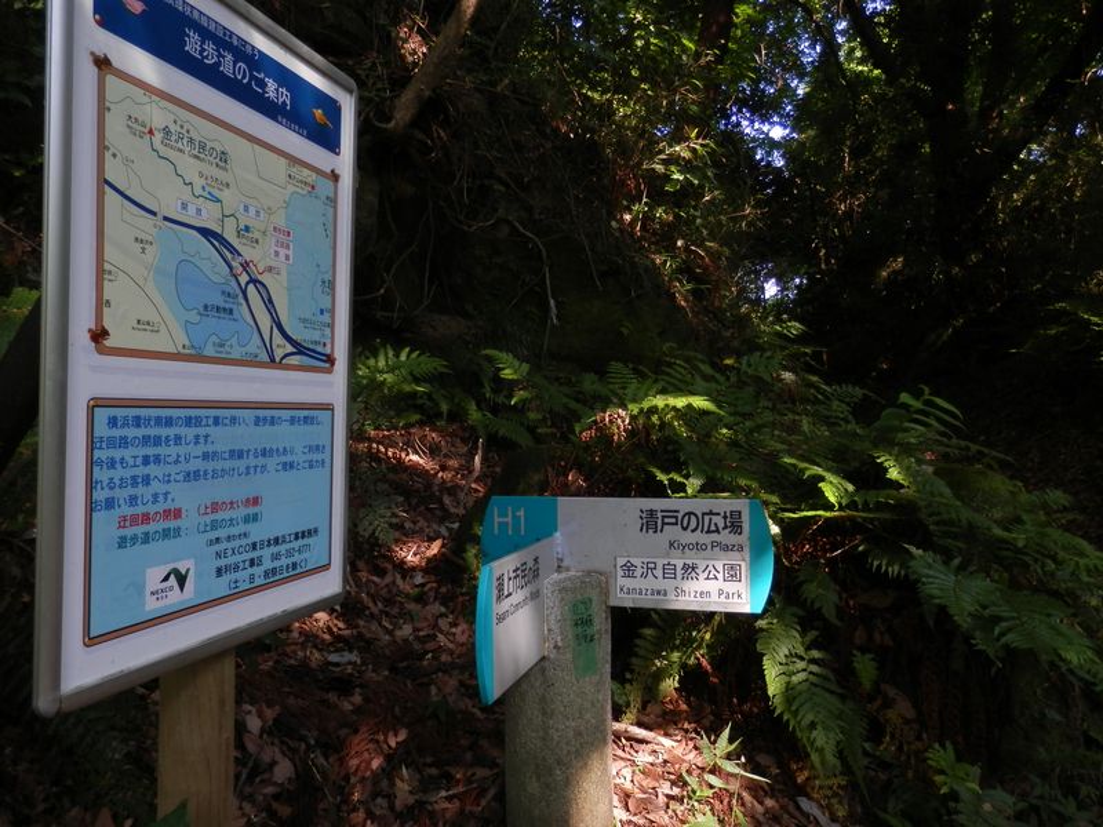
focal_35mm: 25
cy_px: 414
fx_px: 797
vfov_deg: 54.9
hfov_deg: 69.4
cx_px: 552
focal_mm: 4.5
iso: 80
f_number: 3
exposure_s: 1/60
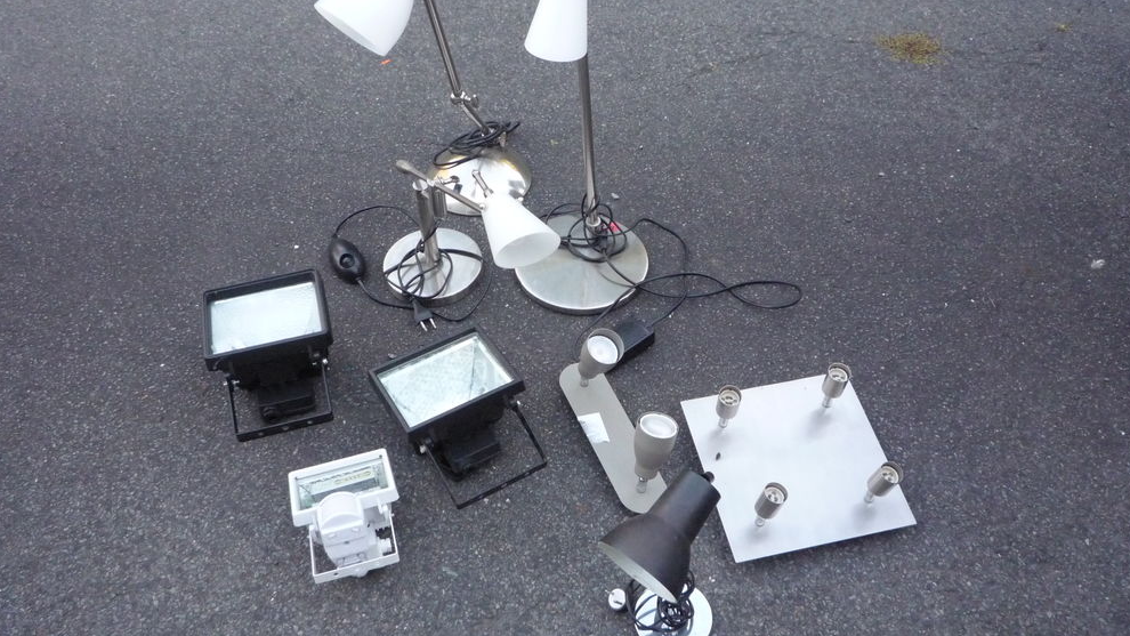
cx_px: 566
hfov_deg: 59.5
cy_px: 316
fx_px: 989
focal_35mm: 33
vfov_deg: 35.6
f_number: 3.3
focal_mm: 5.2
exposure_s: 1/160
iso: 400
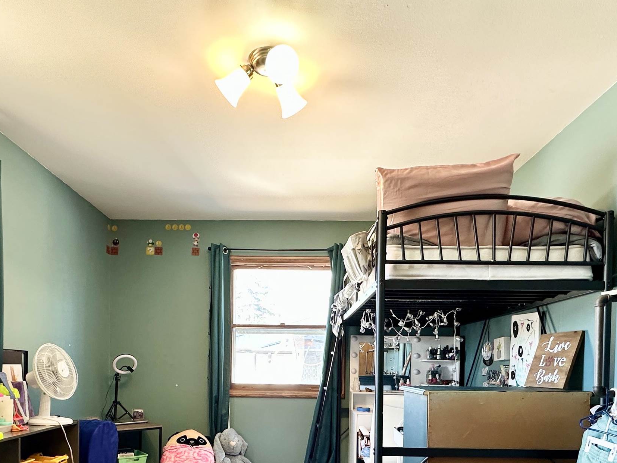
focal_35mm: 26
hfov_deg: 67.2
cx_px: 282
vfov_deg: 49.8
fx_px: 463
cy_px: 374
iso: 160
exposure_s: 1/60
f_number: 2.2
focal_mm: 2.22
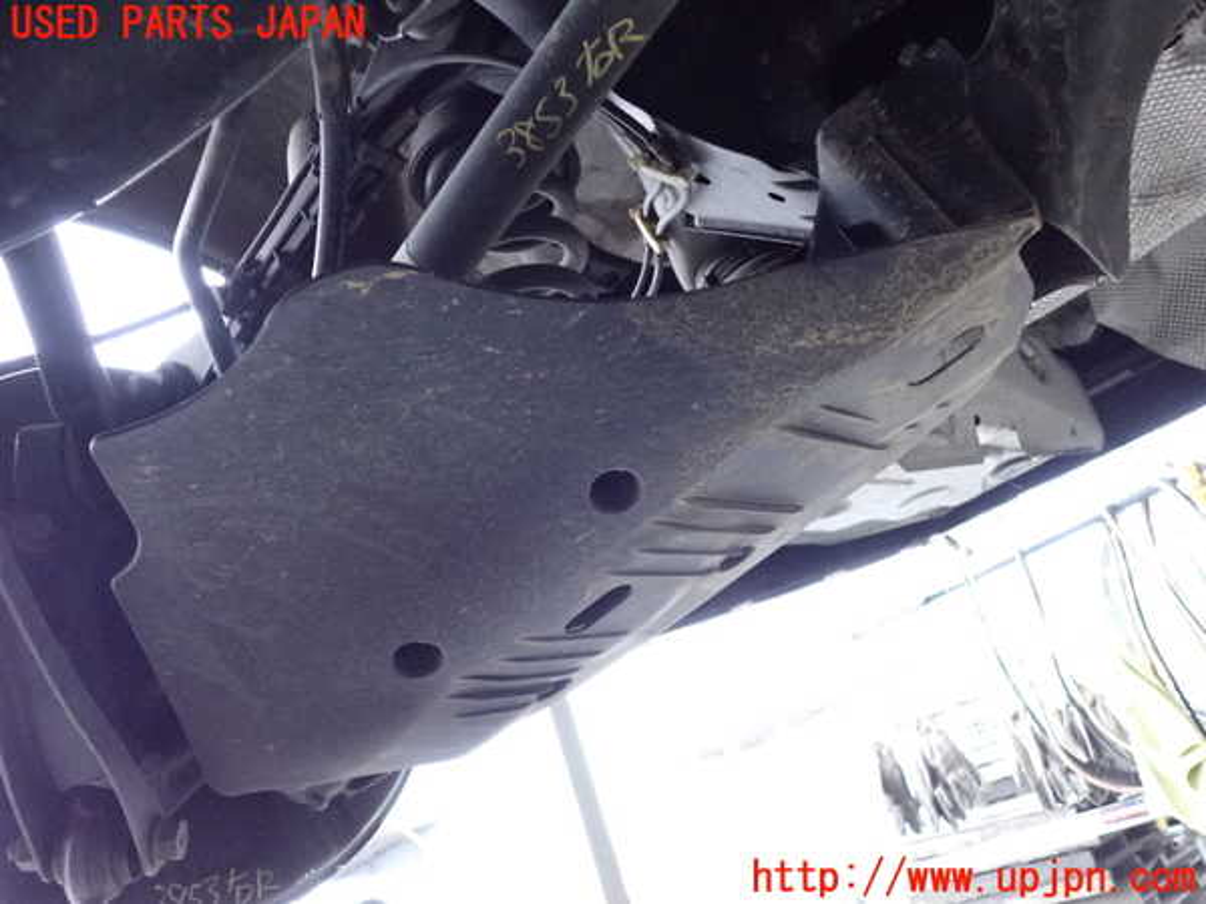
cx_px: 603
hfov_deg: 60.0
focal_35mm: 30
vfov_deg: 46.8
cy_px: 452
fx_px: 1045
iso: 1600
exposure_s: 1/125
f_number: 2.3
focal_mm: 5.4
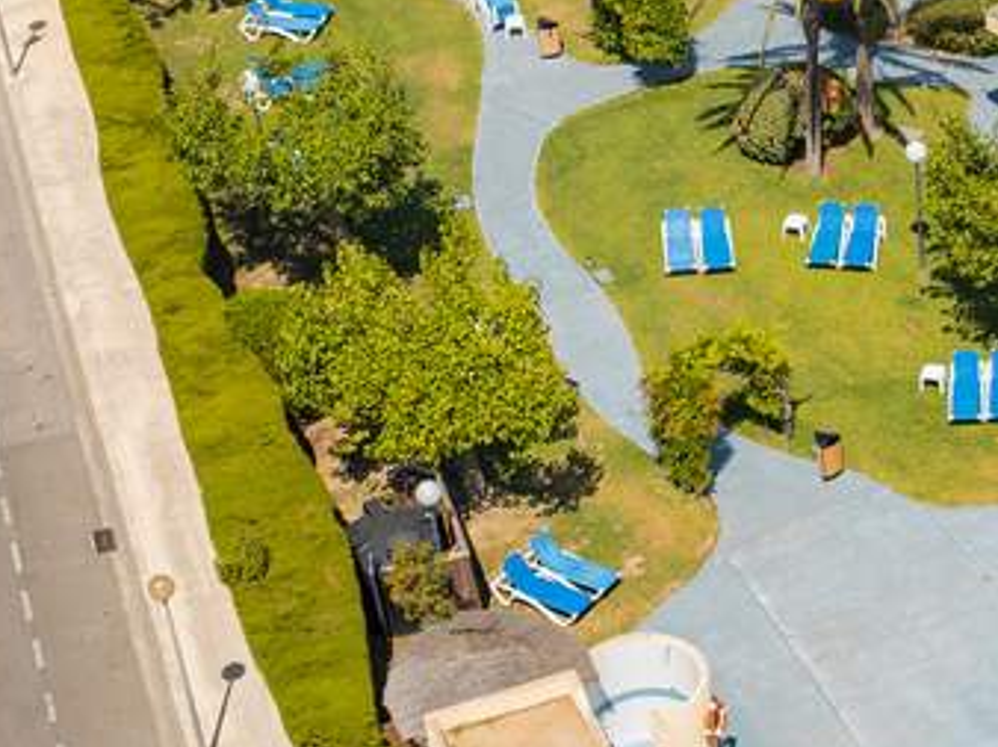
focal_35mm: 97
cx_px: 1035
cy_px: 446
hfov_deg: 19.6
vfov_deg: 15.2
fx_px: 2795
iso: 100
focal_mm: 12.29
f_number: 3.2
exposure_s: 1/120
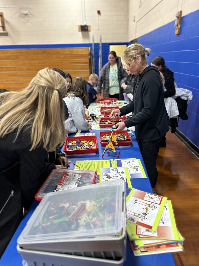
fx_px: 199
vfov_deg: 67.3
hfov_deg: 53.1
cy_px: 133
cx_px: 100
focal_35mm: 26
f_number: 1.5
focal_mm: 5.7
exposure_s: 1/60
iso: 160
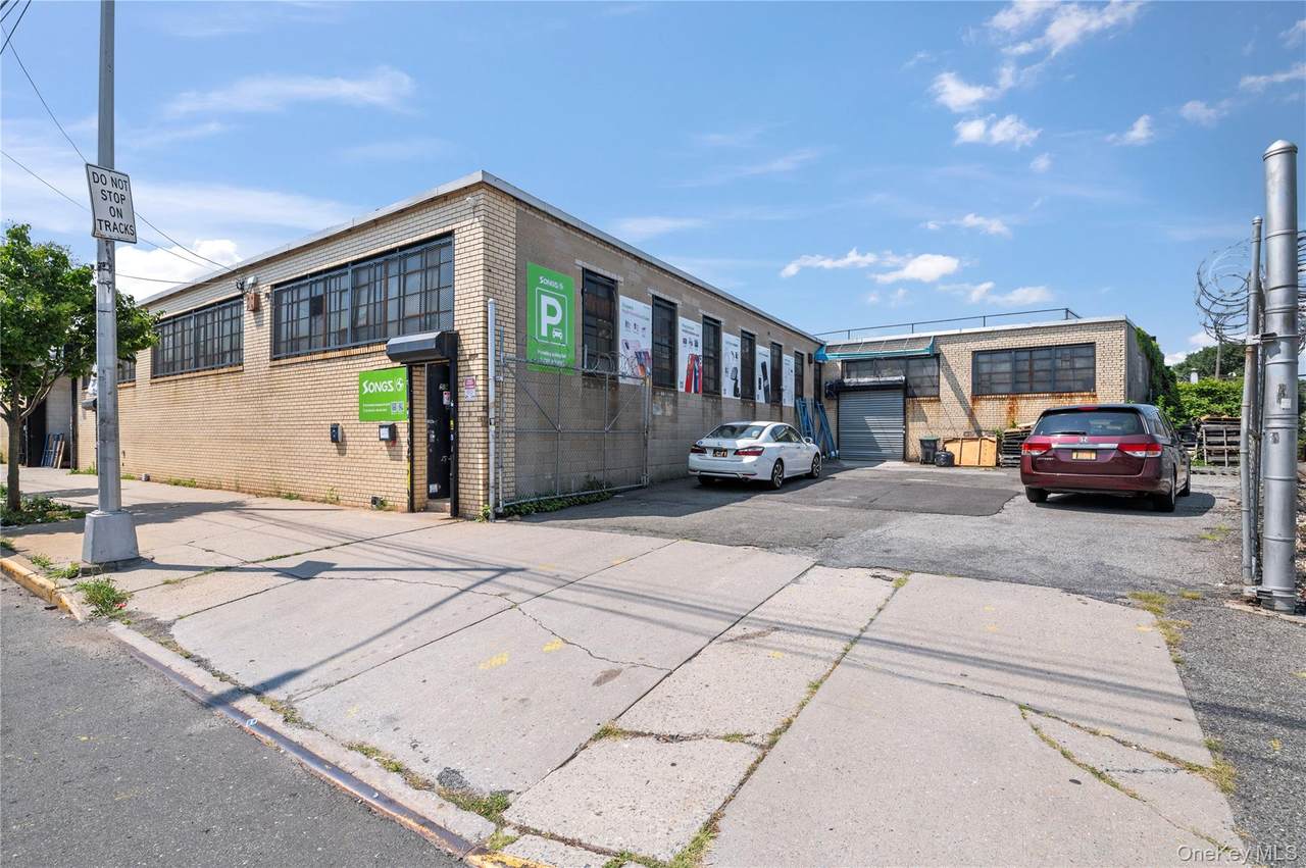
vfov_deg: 77.2
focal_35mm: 15
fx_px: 544
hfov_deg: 100.4
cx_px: 653
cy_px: 434
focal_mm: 15
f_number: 8
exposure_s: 1/400
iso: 100
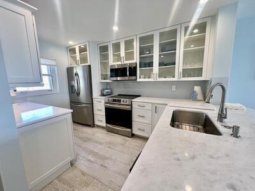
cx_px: 128
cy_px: 96
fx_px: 96
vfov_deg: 89.9
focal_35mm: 13
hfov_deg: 106.2
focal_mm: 1.57
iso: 64
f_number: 1.8
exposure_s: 1/100
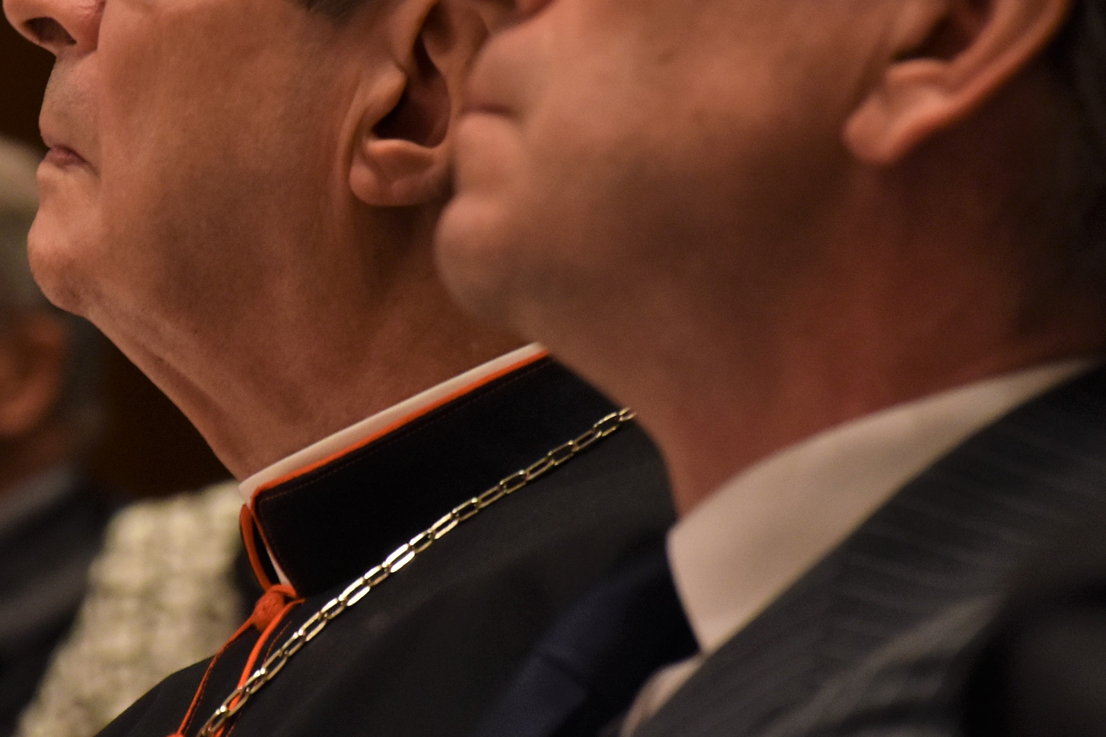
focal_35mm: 502
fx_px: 15420
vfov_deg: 2.7
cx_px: 241
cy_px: 443
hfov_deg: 4.1
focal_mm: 140
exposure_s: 1/30
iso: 800
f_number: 5.6
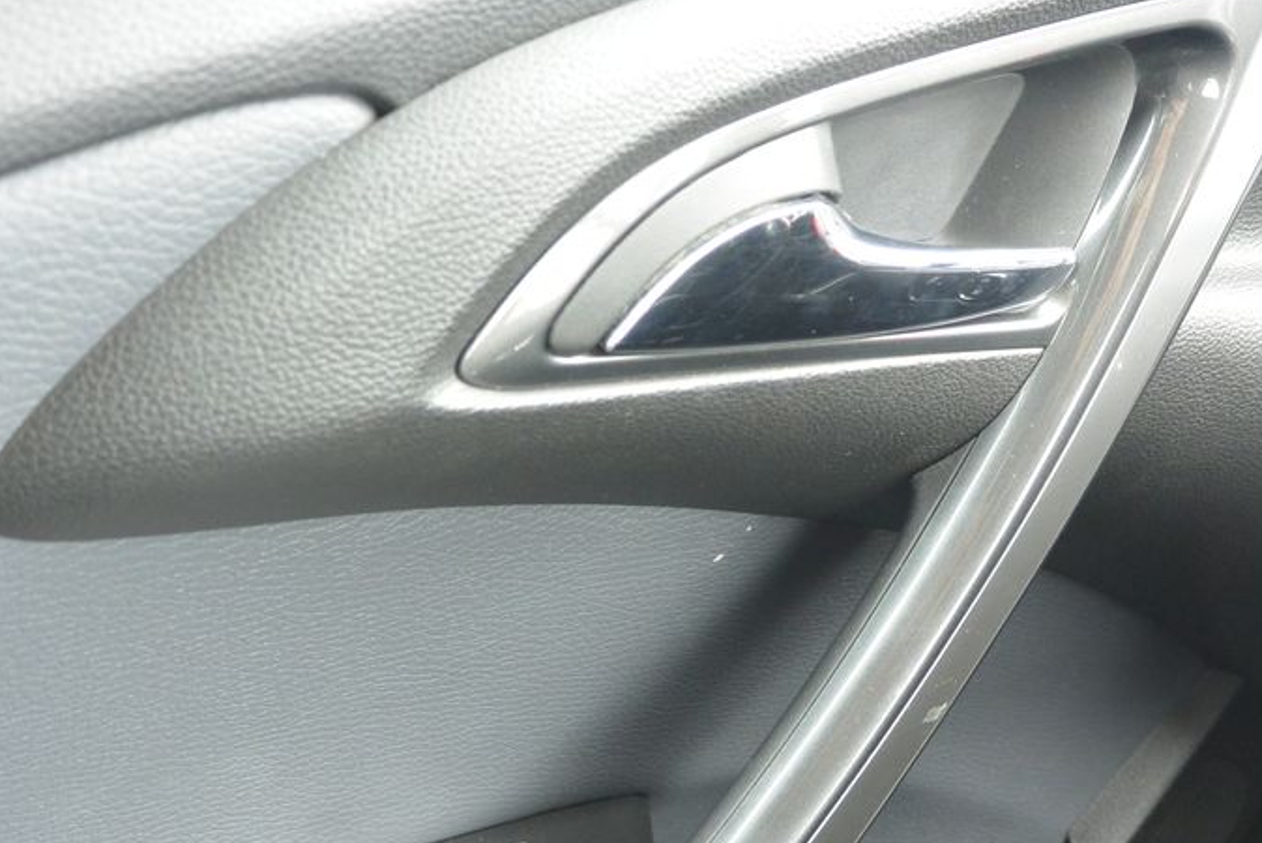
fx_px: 1438
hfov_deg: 47.0
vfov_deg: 32.5
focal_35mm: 41
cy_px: 527
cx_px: 773
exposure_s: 1/30
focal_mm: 10
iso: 900
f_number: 3.5
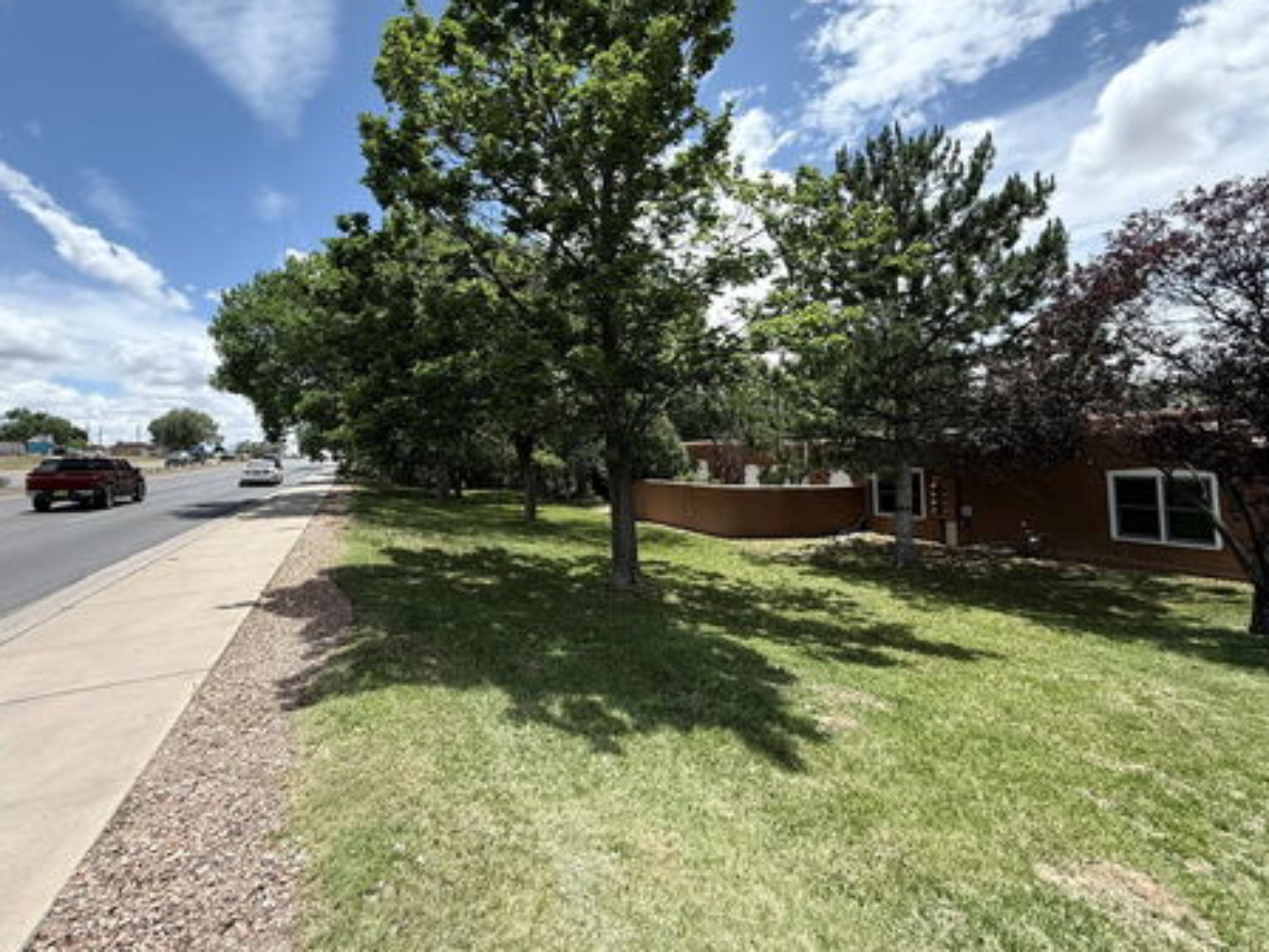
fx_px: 587
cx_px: 632
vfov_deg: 77.8
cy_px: 419
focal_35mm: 16
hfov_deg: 94.5
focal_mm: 2.22
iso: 64
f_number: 2.2
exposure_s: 1/985
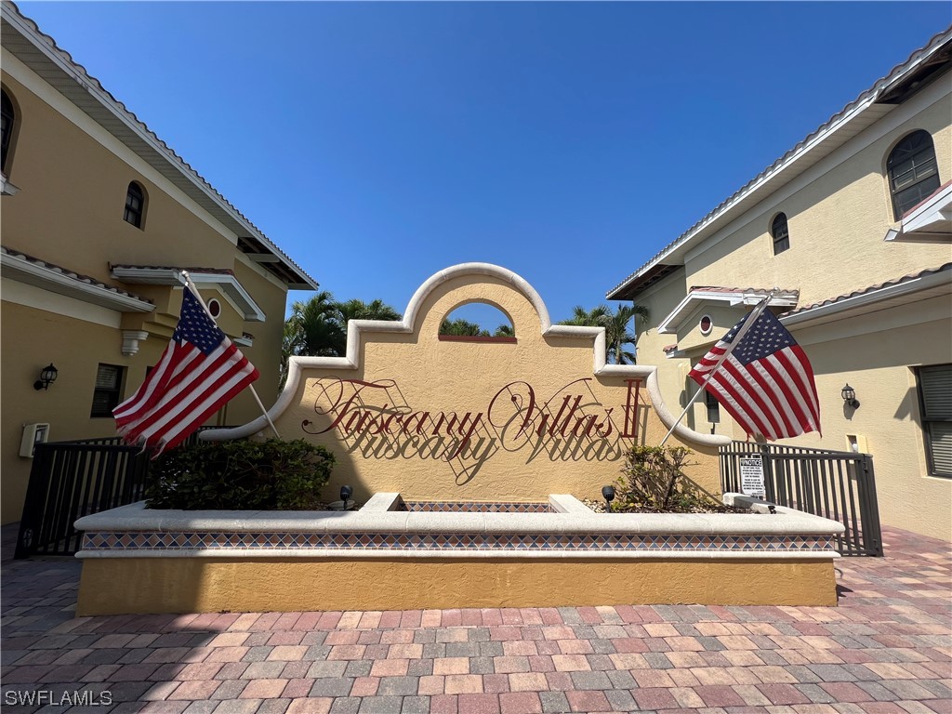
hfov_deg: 106.2
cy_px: 357
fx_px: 358
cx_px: 476
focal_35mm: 13
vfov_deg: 89.9
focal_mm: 1.57
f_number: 1.8
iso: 32
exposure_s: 1/2801
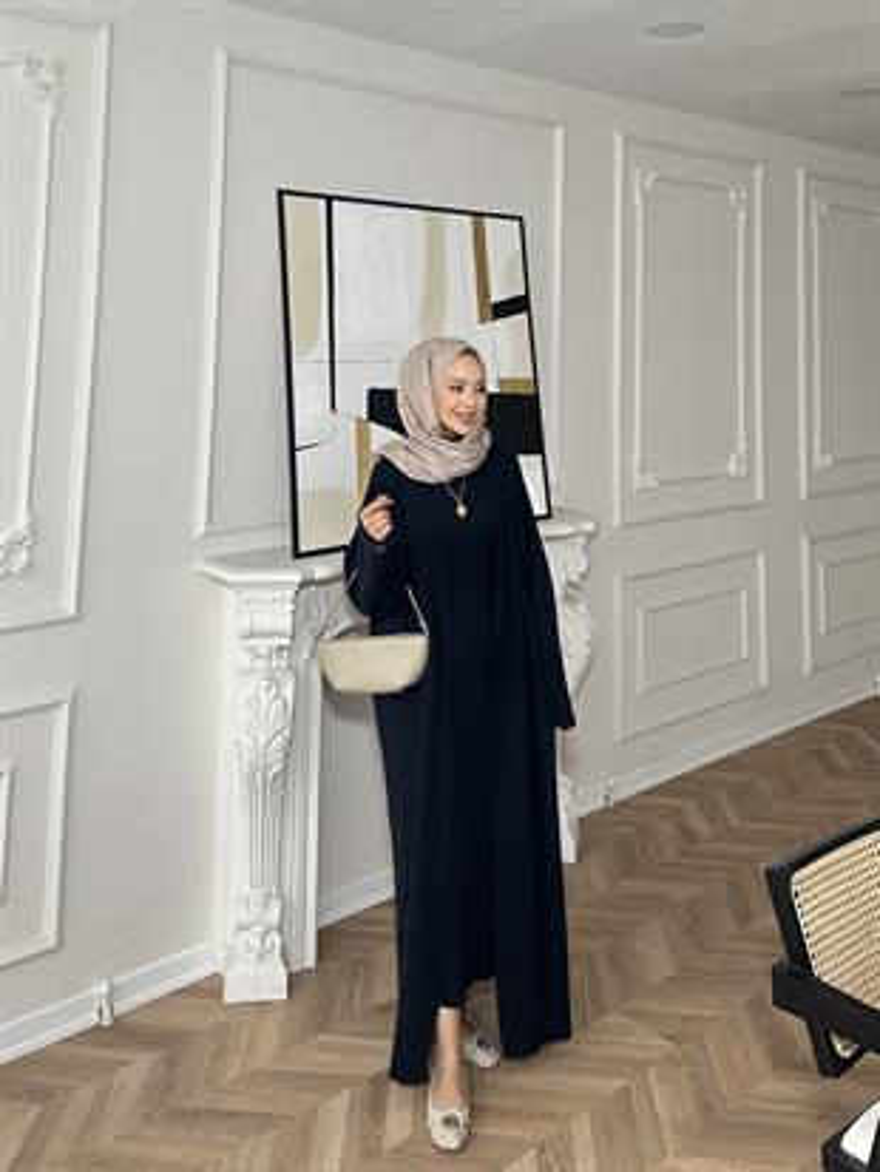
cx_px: 440
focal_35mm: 24
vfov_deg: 71.6
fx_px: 813
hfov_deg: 56.8
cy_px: 586
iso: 200
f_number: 1.78
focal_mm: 6.86
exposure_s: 1/121
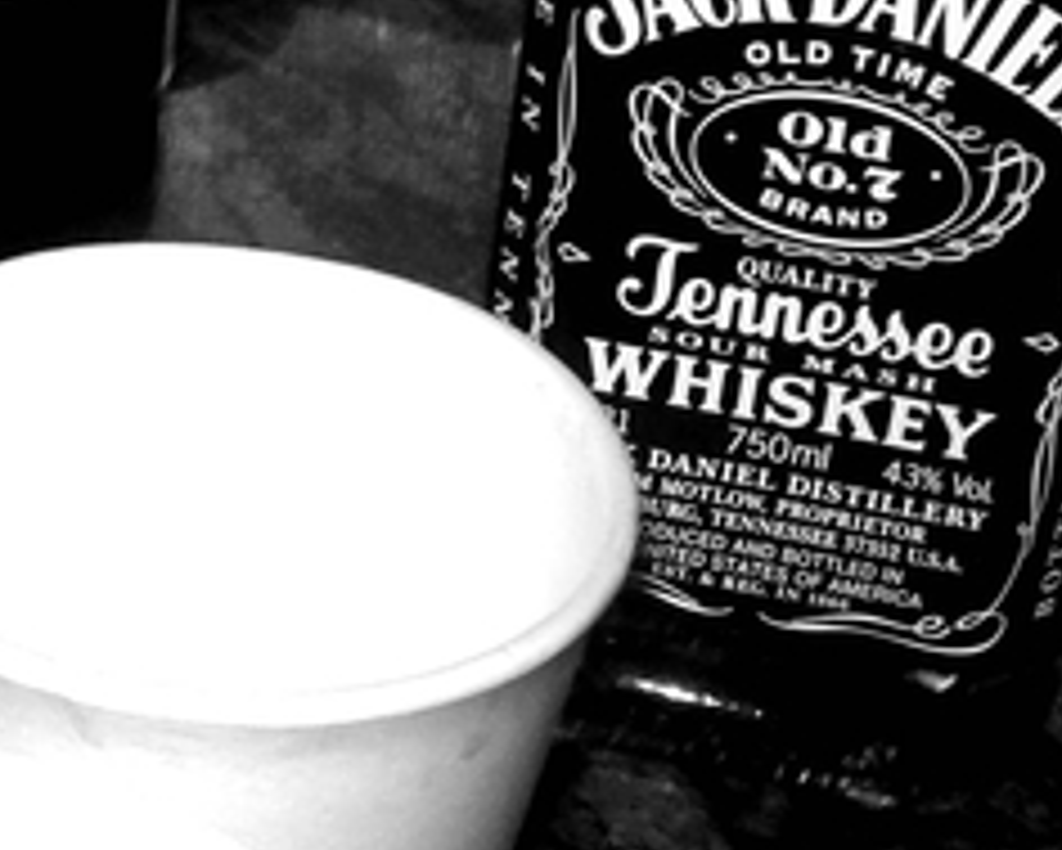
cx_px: 178
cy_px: 421
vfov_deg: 13.0
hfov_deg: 16.0
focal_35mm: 119
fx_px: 3742
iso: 80
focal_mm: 6
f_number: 2.7
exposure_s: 1/64
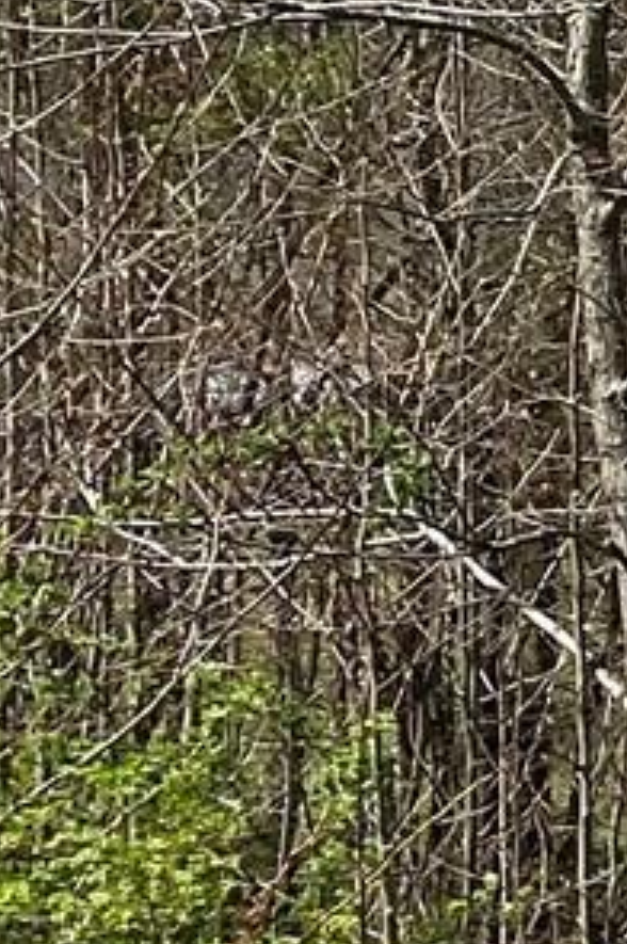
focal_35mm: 188
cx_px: 3145
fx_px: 4923
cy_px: 630
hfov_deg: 5.5
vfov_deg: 10.9
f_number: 1.8
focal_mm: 4.25
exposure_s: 1/1961
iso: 32
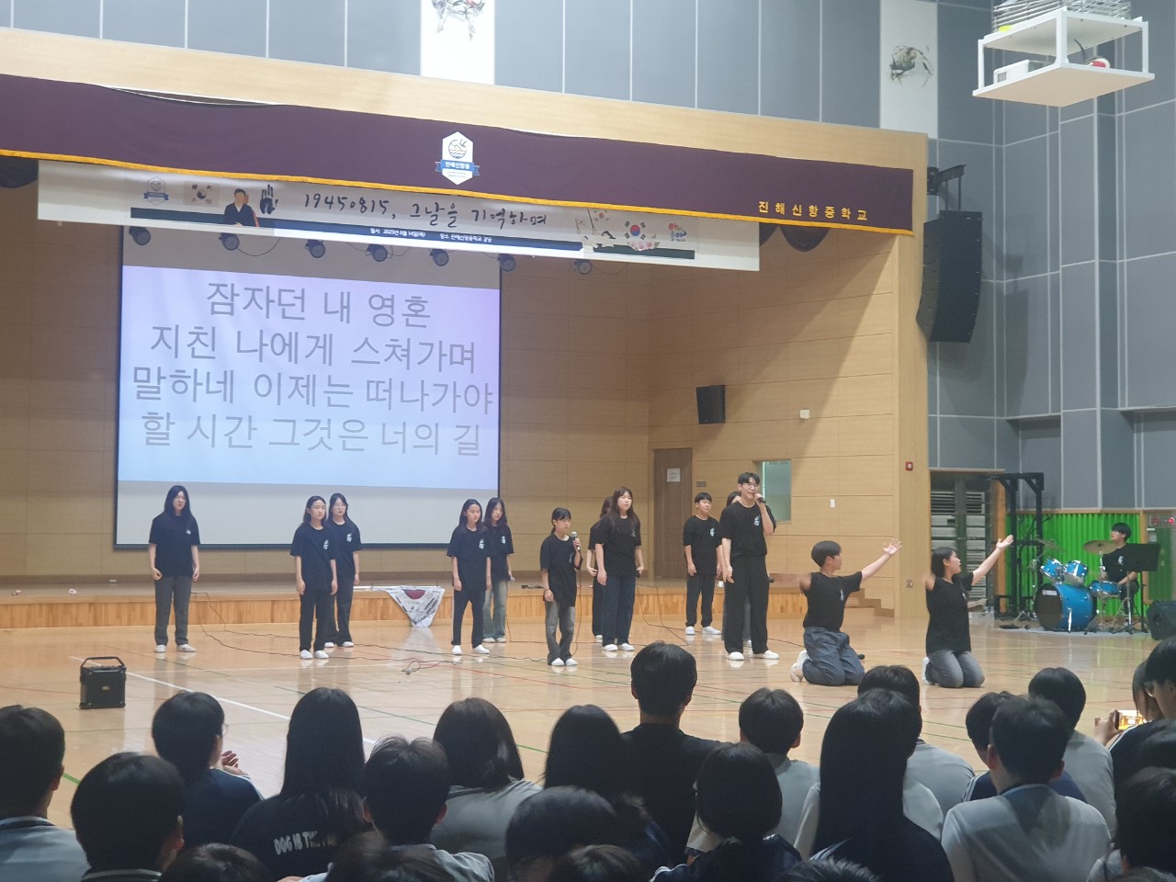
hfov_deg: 36.8
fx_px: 1767
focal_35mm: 52
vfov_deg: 28.0
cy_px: 441
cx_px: 588
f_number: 2.4
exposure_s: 1/15
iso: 200
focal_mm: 6
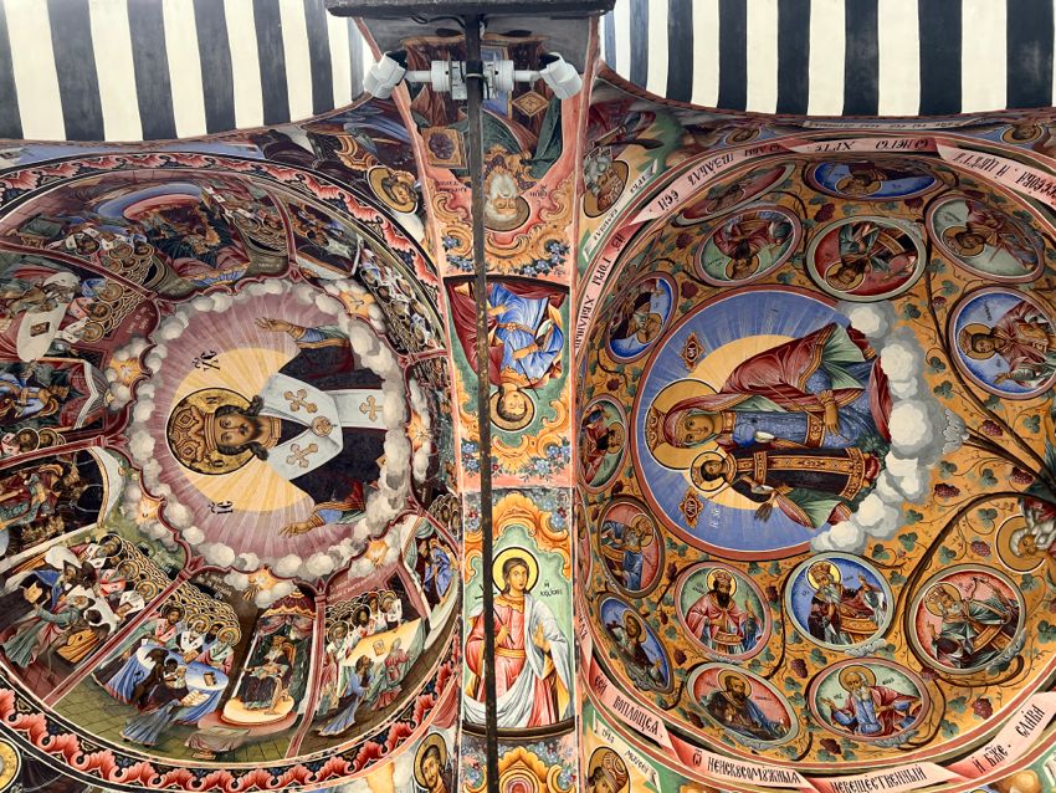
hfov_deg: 67.3
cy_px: 396
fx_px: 793
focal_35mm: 26
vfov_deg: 53.1
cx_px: 528
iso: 125
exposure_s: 1/121
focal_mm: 5.7
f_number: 1.5
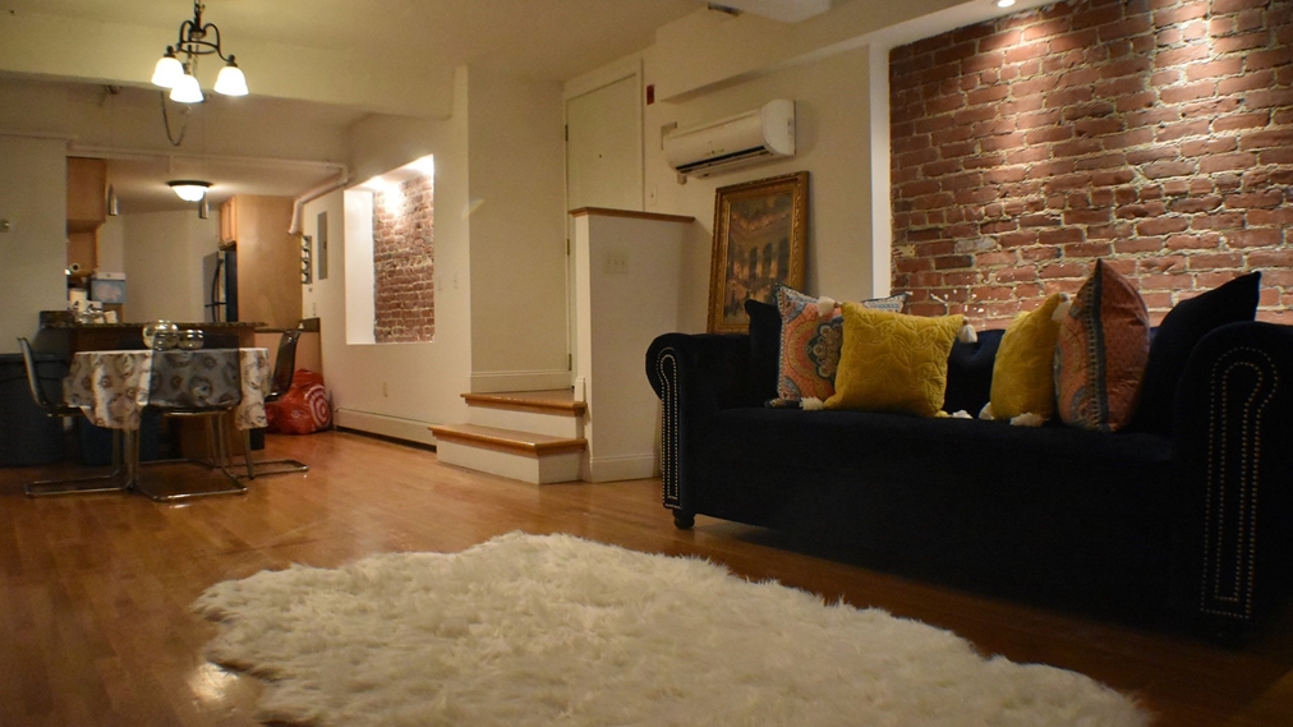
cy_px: 401
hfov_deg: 56.6
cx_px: 643
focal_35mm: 35
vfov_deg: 33.7
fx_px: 1200
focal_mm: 22
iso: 5600
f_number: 3.8
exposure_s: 1/125
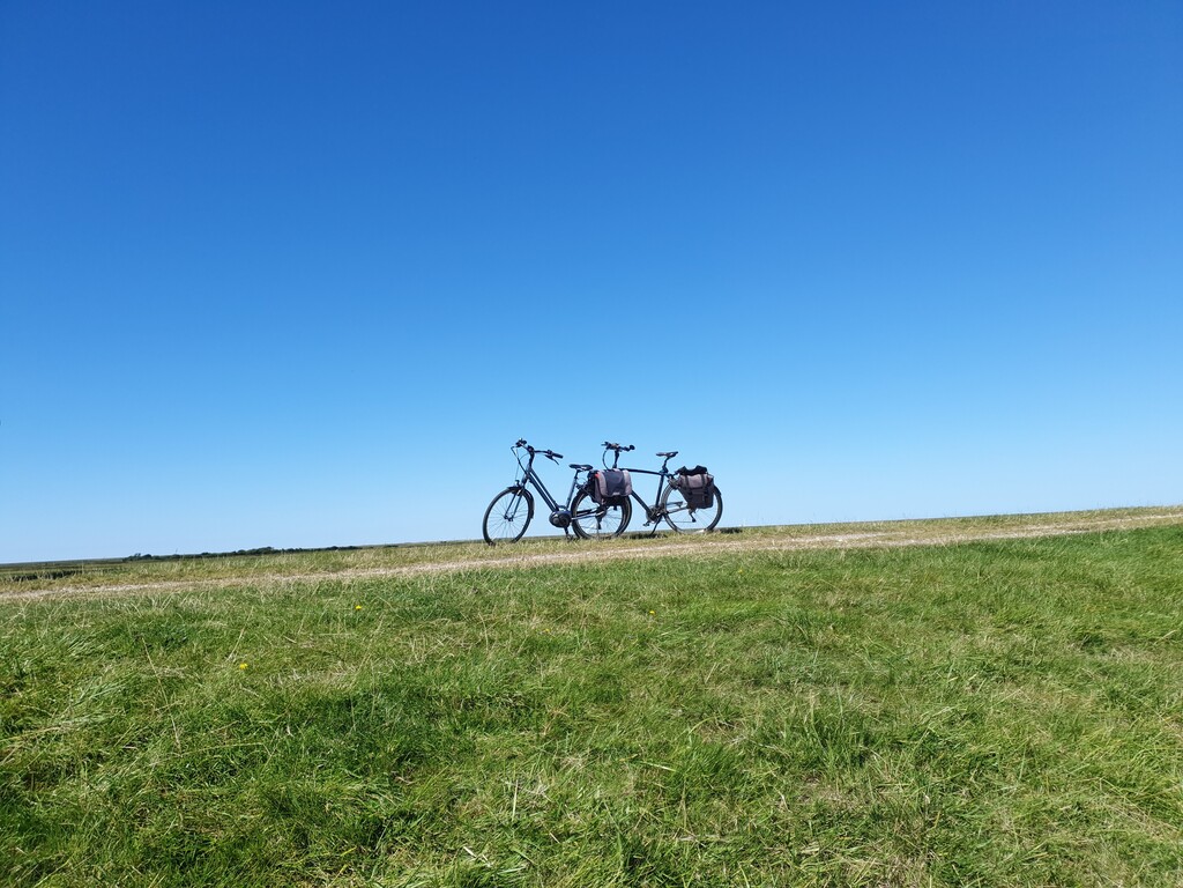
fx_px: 889
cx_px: 592
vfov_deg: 53.1
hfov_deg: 67.3
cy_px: 444
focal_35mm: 26
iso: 50
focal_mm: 4.32
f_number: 1.5
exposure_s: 1/3125
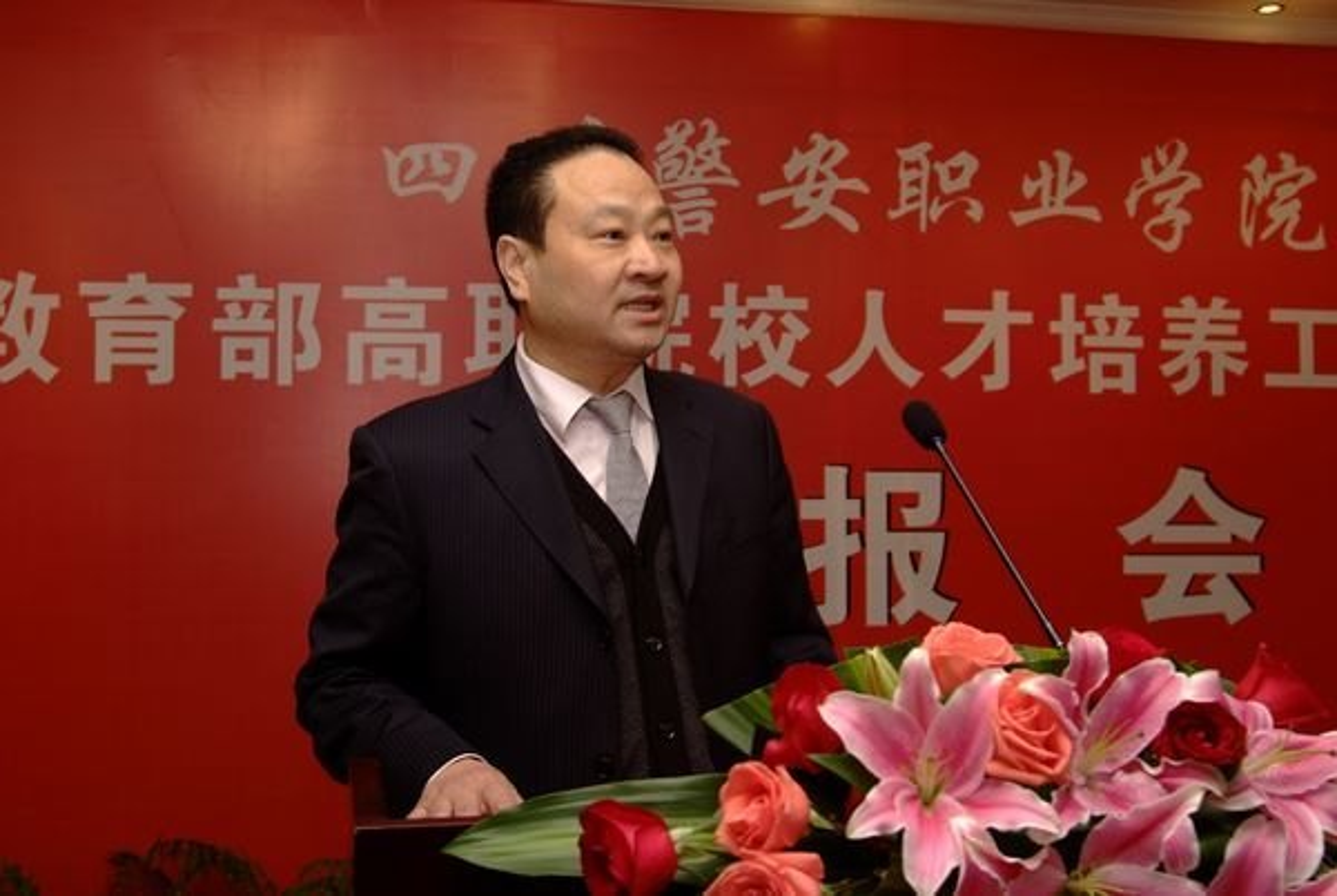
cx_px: 668
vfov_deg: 32.0
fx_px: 1562
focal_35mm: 42
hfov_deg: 46.3
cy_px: 448
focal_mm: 28
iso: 250
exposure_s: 1/60
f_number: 5.6
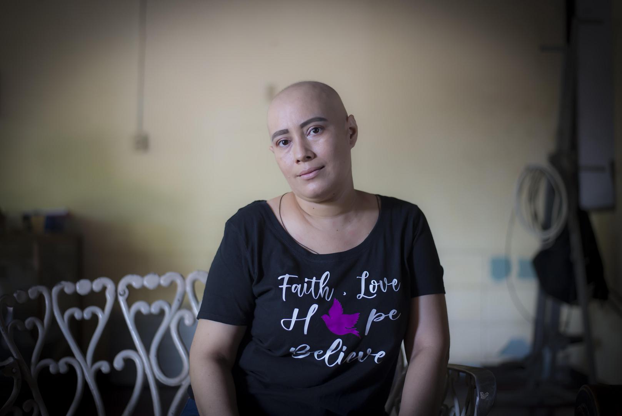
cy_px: 208
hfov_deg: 39.6
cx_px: 311
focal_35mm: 50
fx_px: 864
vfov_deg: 27.0
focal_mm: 50
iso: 800
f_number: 1.8
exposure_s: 1/160
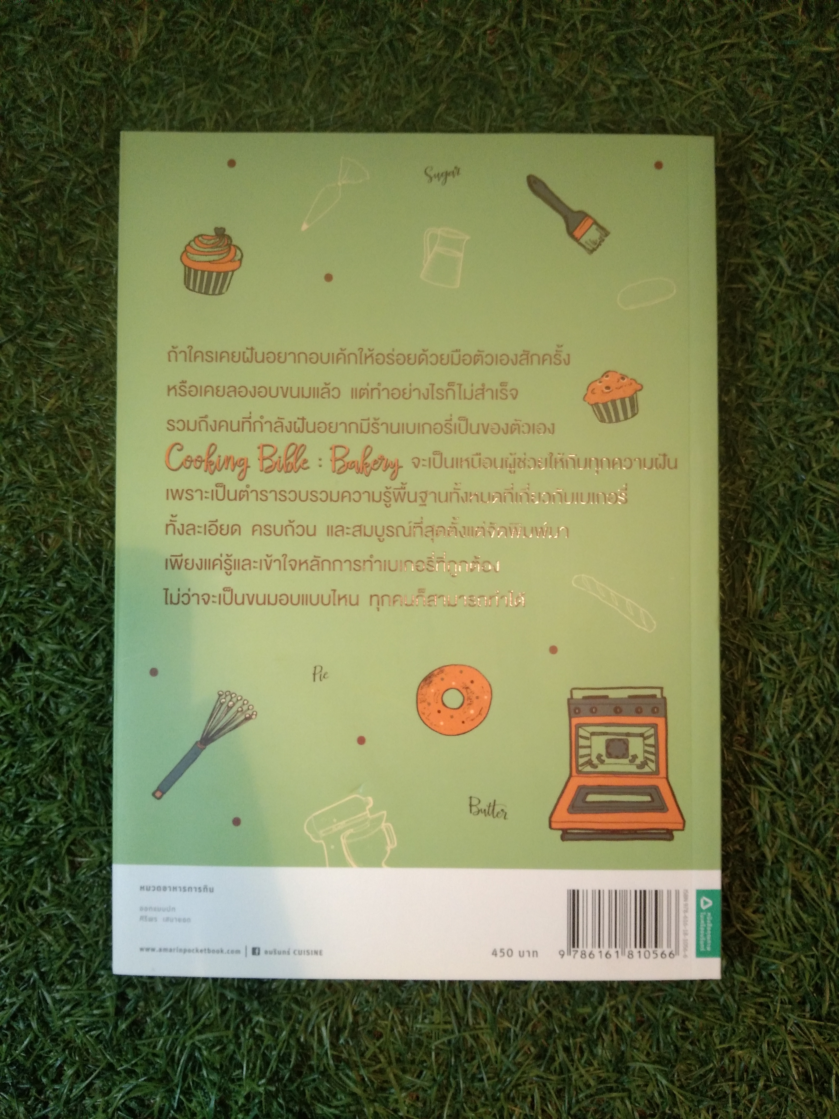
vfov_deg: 60.0
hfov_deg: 46.8
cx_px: 420
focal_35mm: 30
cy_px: 560
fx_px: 969
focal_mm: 3.65
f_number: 2.2
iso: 479
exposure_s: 1/33
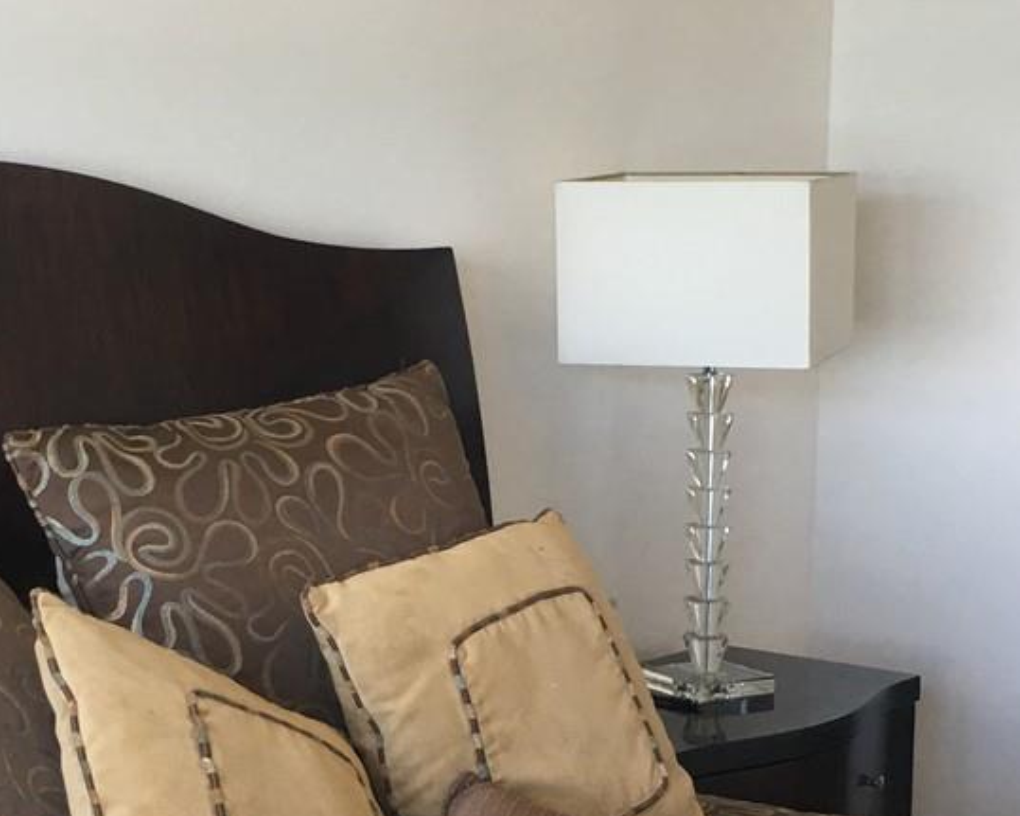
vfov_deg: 18.2
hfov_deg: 22.7
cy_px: 617
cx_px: 501
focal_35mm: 84
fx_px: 2535
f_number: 2.2
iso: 25
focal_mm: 4.15
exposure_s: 1/15
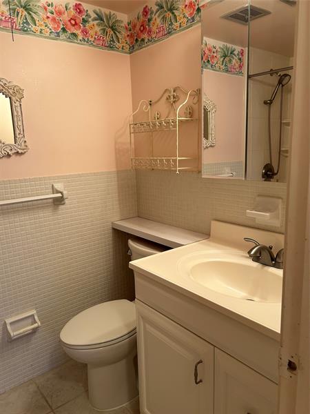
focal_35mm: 26
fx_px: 310
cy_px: 207
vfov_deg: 67.3
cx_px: 155
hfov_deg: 53.1
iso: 100
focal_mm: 5.7
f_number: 1.5
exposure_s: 1/60
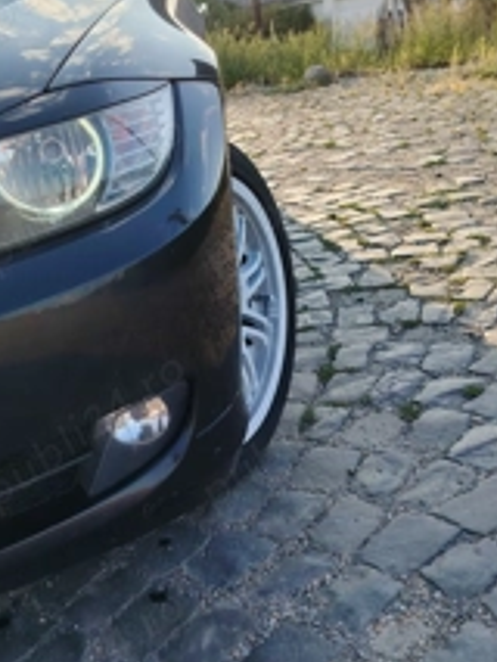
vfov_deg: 41.7
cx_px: 193
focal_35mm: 45
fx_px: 861
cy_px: 246
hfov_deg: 32.1
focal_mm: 5.25
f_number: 1.75
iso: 100
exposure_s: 1/418
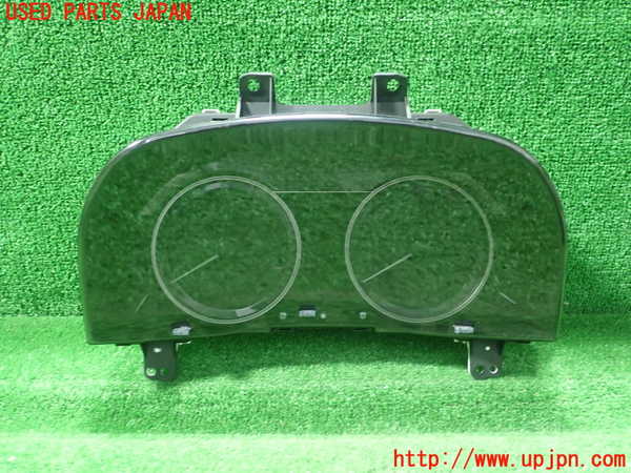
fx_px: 547
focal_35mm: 30
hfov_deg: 60.0
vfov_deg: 46.8
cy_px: 236
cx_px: 316
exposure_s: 1/40
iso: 800
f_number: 2.3
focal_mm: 5.5
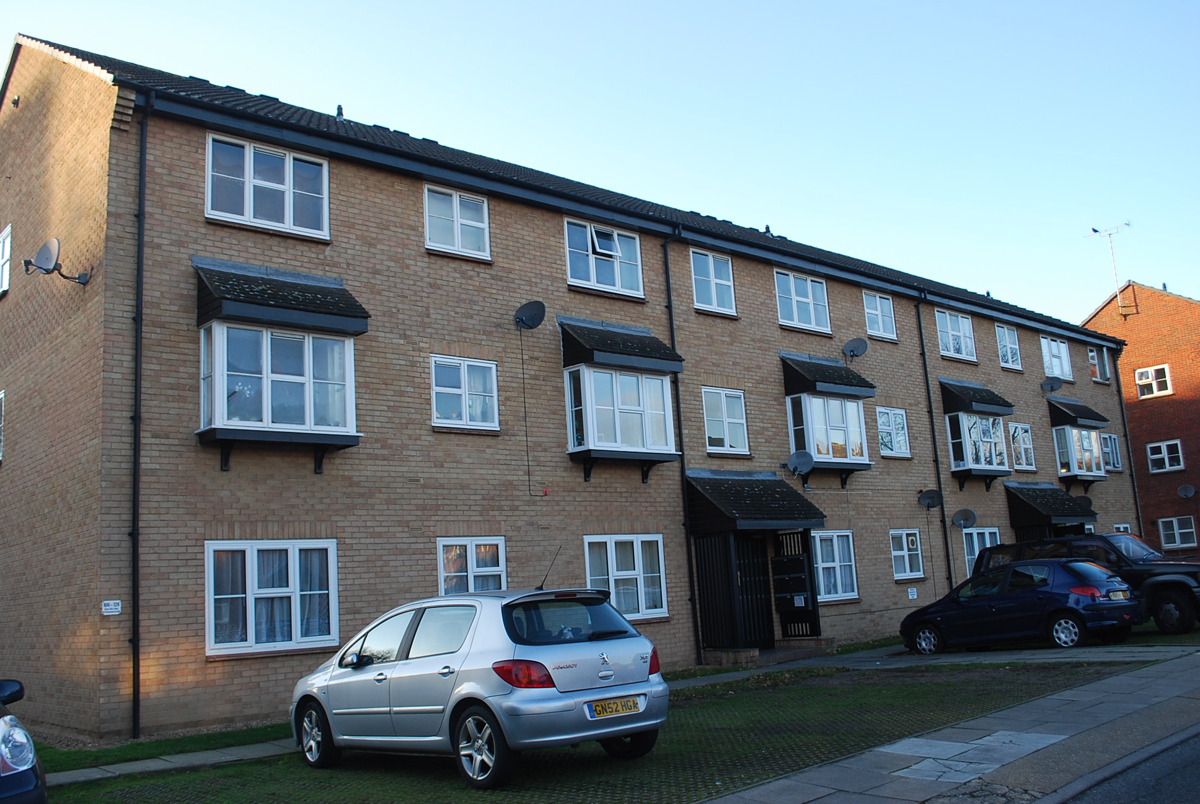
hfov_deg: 57.2
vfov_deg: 40.1
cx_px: 600
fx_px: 1101
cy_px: 402
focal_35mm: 33
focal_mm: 22
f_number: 5.6
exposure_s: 1/125
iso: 200
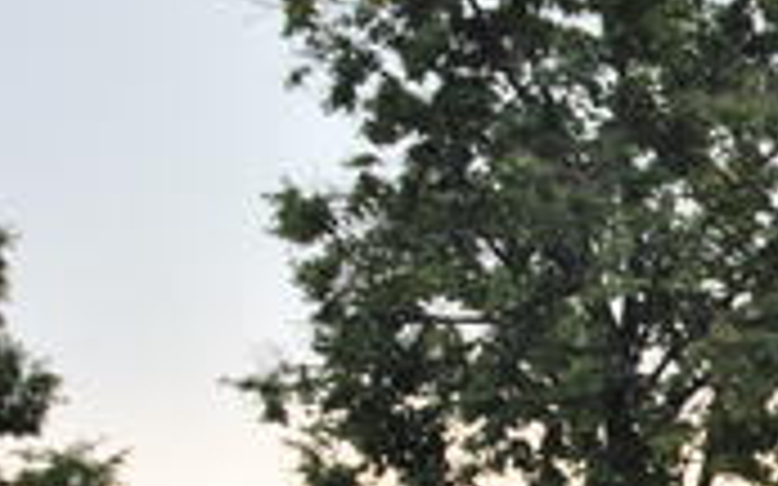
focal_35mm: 312
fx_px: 6611
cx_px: 1430
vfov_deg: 4.2
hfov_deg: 6.6
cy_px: 760
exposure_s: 1/100
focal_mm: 55
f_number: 5.6
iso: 200
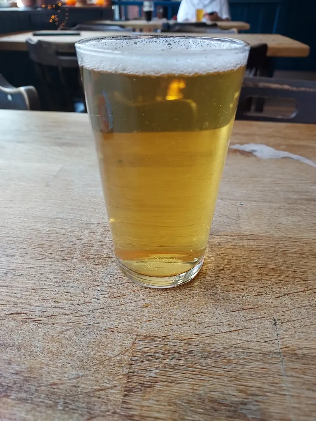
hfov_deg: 56.8
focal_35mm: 24
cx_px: 158
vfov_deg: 71.6
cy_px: 210
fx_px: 292
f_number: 1.8
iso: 80
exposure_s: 1/100
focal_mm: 4.6
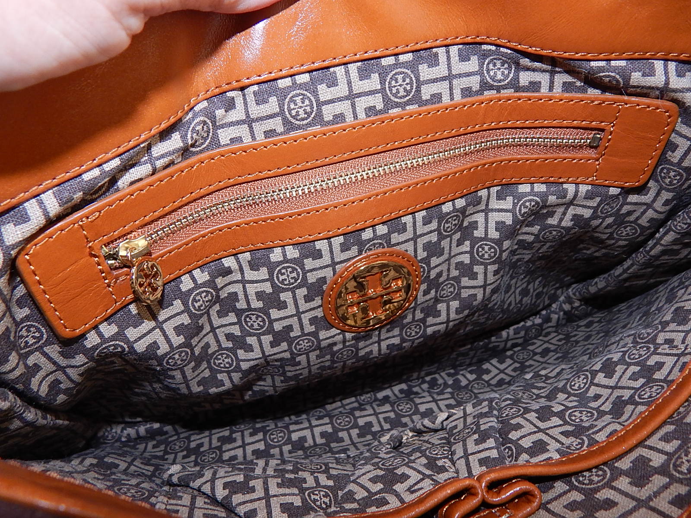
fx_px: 499
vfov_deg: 54.9
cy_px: 259
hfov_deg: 69.4
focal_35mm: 25
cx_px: 346
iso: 200
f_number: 3.1
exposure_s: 1/30
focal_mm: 4.5
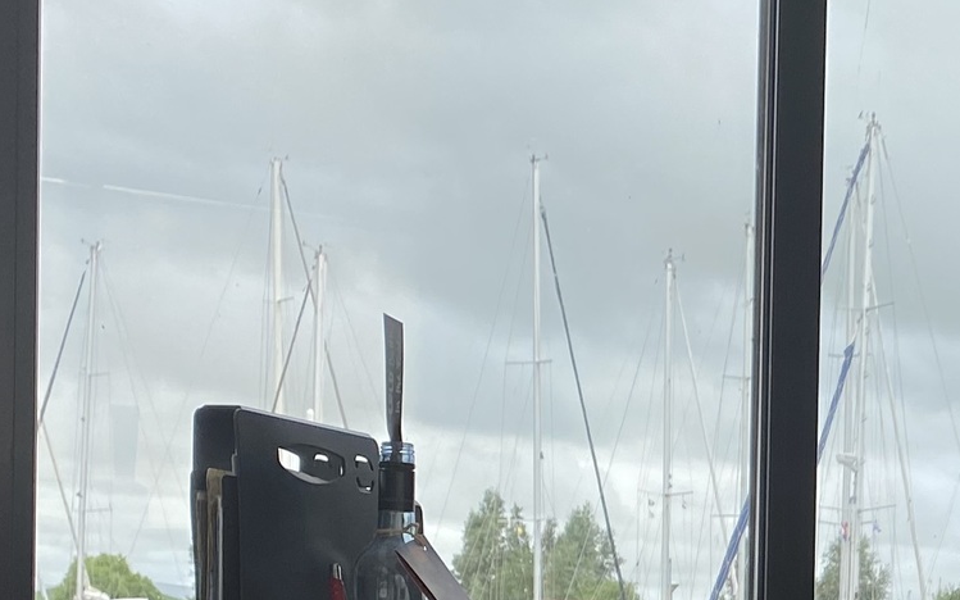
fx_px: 2407
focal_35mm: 92
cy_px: 779
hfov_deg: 20.8
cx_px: 1207
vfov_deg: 13.7
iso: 32
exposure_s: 1/620
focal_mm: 4.25
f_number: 1.8
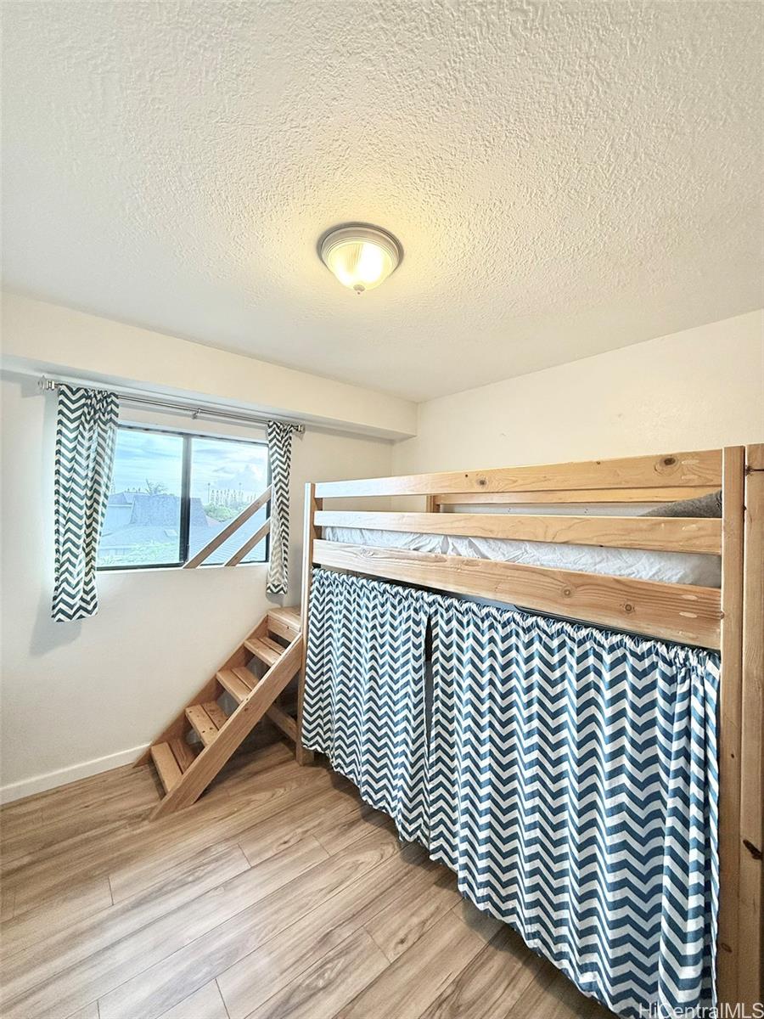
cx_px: 382
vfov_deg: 102.1
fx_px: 412
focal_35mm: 14
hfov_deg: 85.7
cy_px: 510
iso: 200
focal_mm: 2.22
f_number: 2.2
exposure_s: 1/120
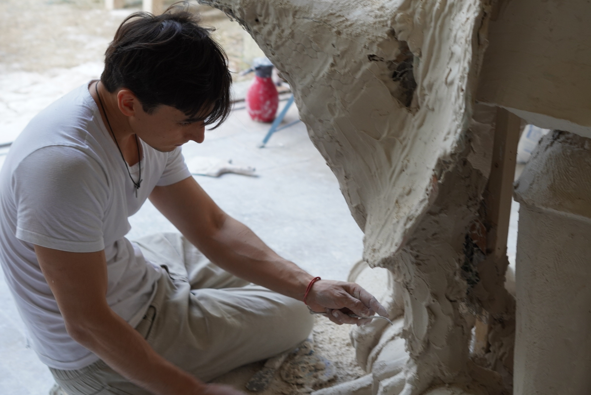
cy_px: 198
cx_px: 296
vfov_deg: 18.2
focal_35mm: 75
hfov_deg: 27.0
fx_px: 1232
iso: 400
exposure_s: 1/80
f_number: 4
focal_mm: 50
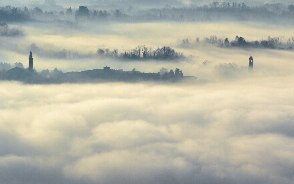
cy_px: 92
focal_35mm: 85
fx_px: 677
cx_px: 146
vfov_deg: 15.5
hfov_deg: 24.5
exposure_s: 1/500
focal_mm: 55
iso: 250
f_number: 11
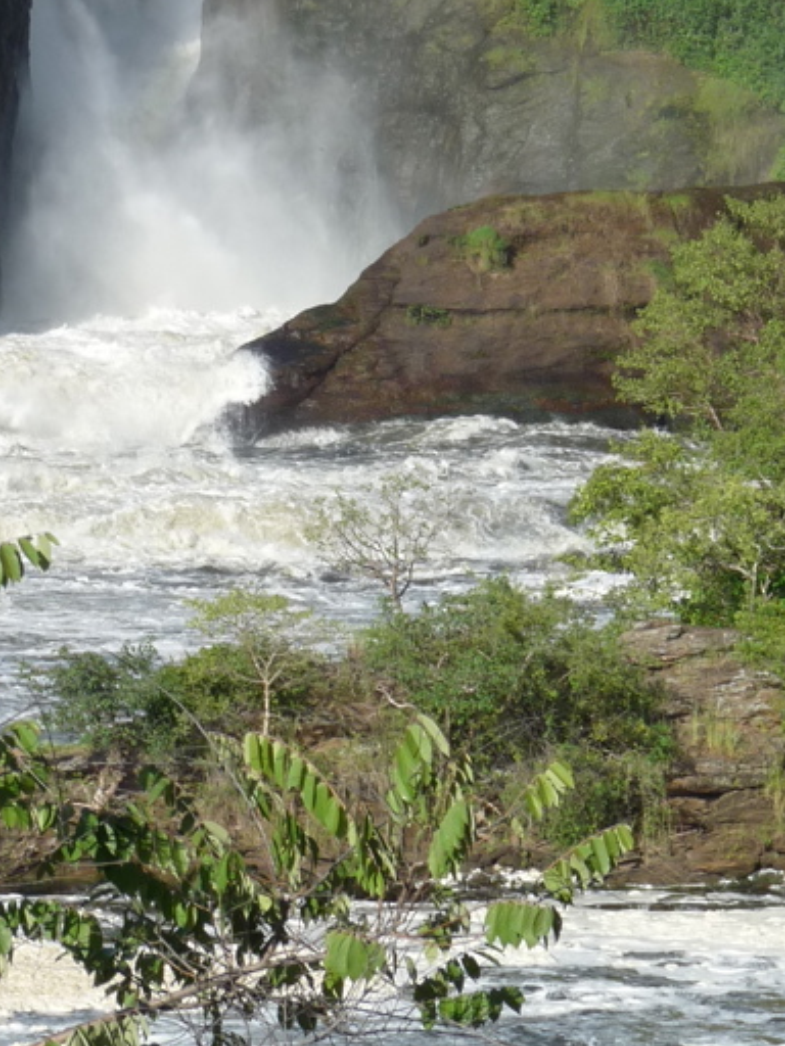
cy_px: -87
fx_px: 10794
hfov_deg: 4.2
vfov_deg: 5.5
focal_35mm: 357
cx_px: 137
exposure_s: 1/500
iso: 100
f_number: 5.6
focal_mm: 23.7
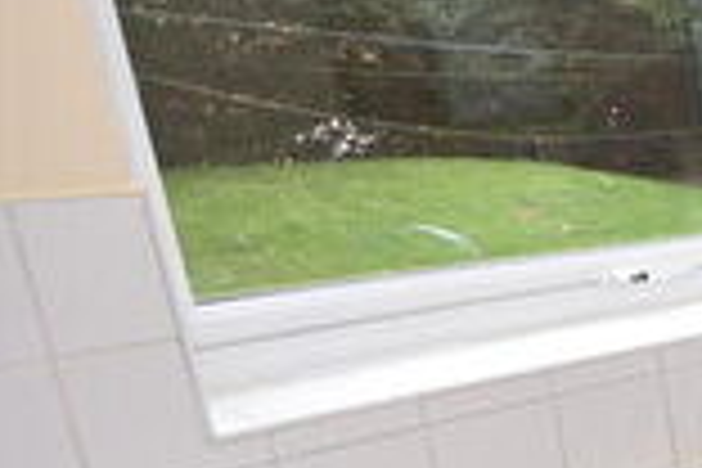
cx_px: 1274
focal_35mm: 54
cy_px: 421
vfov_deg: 24.4
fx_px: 1053
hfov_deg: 21.9
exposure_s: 1/125
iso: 400
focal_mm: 8
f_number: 5.6
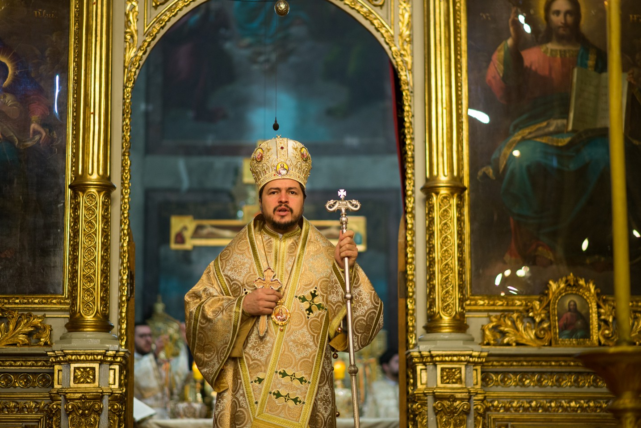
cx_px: 320
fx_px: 1514
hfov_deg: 23.9
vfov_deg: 16.1
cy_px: 214
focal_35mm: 85
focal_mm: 85
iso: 640
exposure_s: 1/60
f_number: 1.8
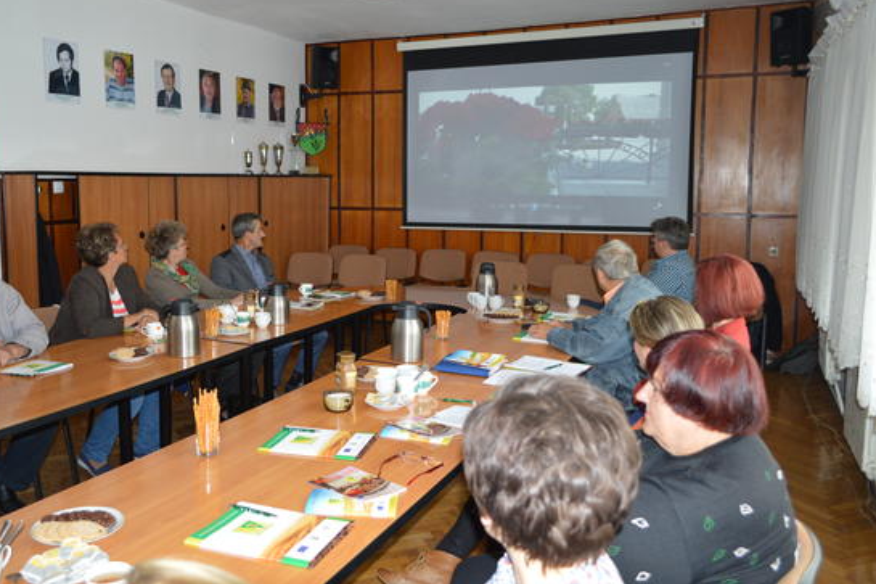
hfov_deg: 61.8
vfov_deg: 43.5
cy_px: 265
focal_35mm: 30
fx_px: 730
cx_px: 391
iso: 800
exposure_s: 1/60
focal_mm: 18
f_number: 3.5
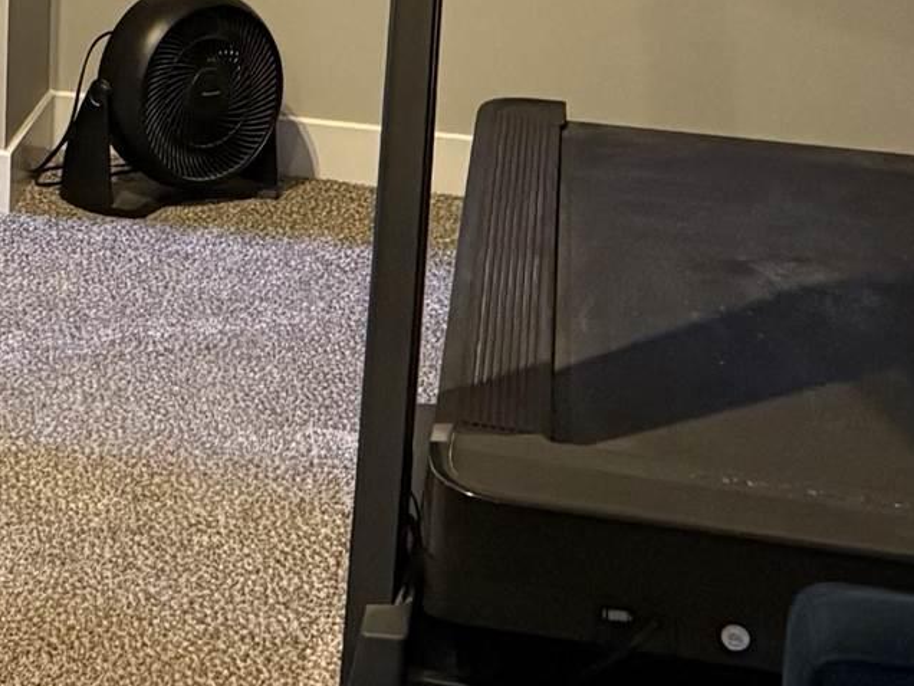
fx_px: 3063
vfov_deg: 12.0
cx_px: -542
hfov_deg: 15.4
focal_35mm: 116
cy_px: -465
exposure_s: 1/60
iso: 800
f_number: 1.78
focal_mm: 6.76
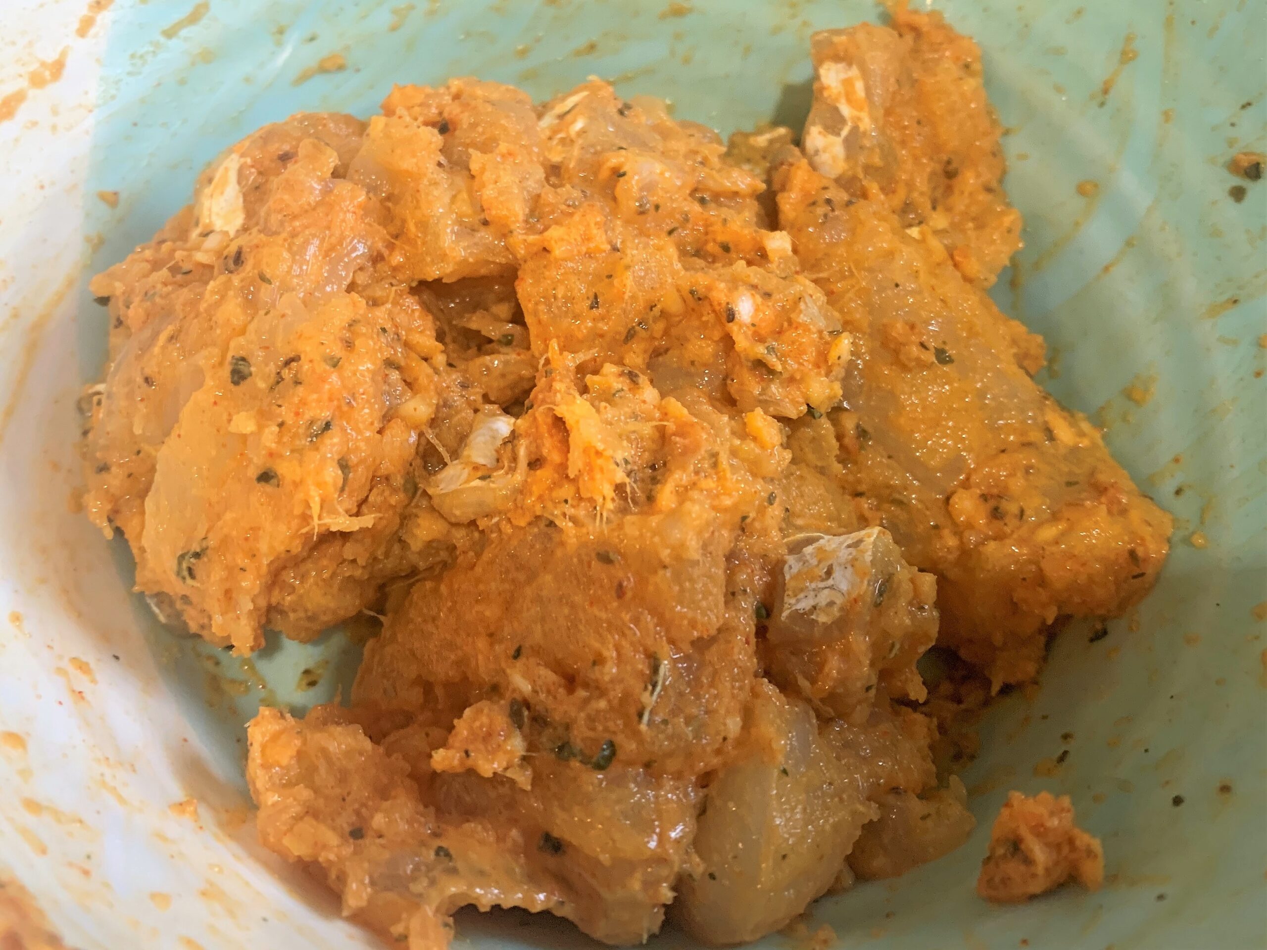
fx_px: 952
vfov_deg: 53.1
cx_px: 634
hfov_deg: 67.3
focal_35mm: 26
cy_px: 475
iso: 160
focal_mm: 4.25
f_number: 1.8
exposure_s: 1/50
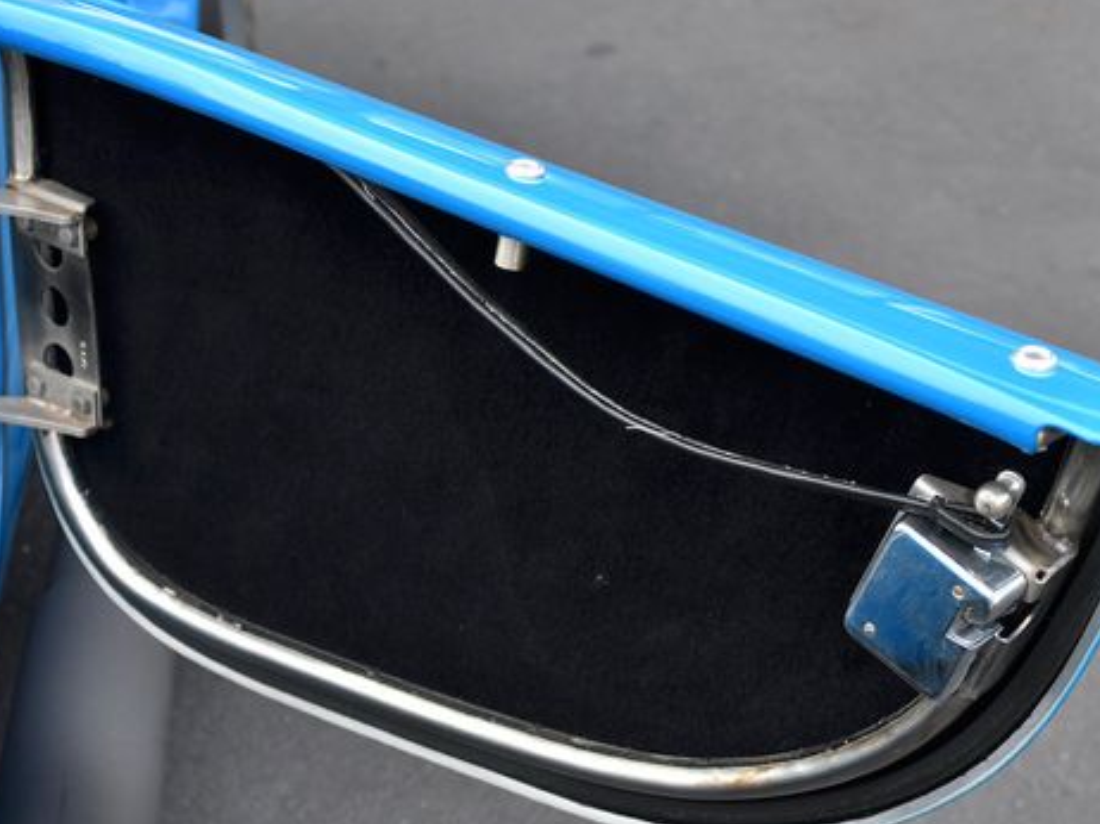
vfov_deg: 17.5
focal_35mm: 84
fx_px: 2668
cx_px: 574
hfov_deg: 23.3
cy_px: 363
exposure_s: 1/200
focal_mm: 42
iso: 400
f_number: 5
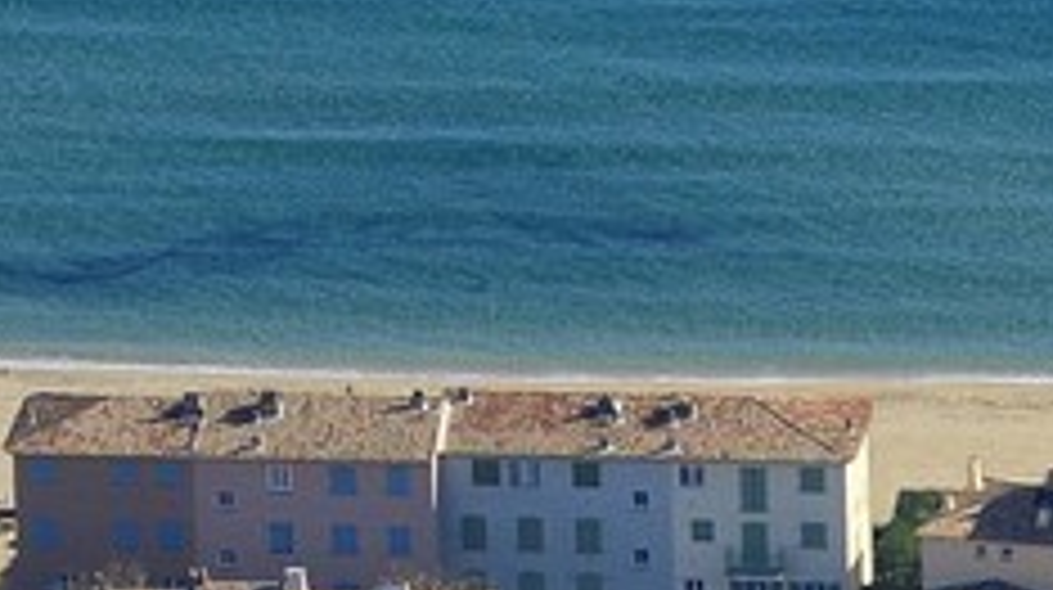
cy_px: 2072
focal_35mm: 897
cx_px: 3092
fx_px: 25017
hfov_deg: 2.4
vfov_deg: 1.3
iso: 800
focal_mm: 125
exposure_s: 1/1250
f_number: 11
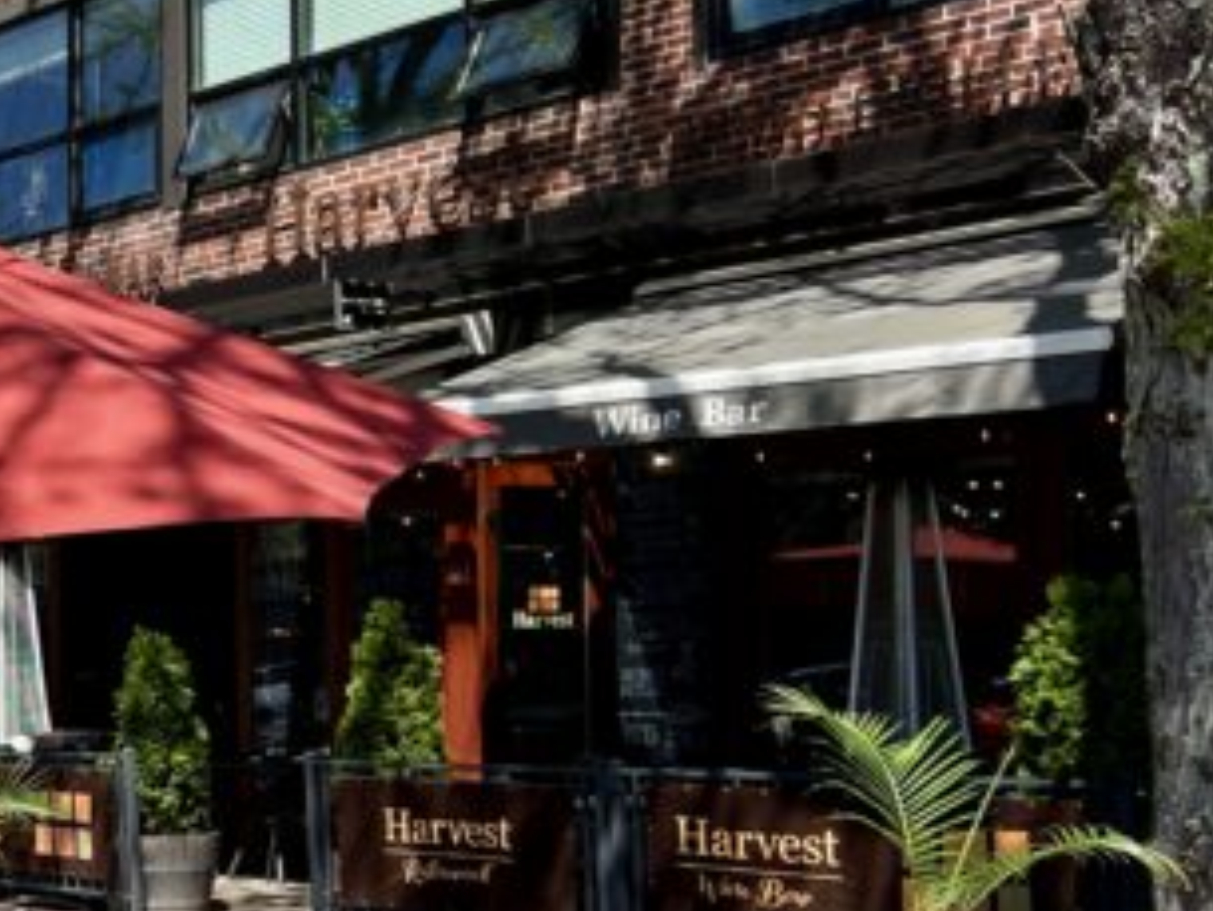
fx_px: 2419
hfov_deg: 25.6
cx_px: -191
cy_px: 668
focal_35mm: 69
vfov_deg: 21.2
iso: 50
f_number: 1.5
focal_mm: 5.7
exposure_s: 1/3257
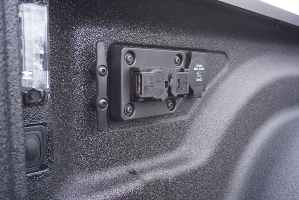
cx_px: 150
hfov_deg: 57.2
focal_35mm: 33
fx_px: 274
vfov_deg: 40.0
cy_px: 100
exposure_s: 1/160
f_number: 4.5
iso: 200
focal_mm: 22
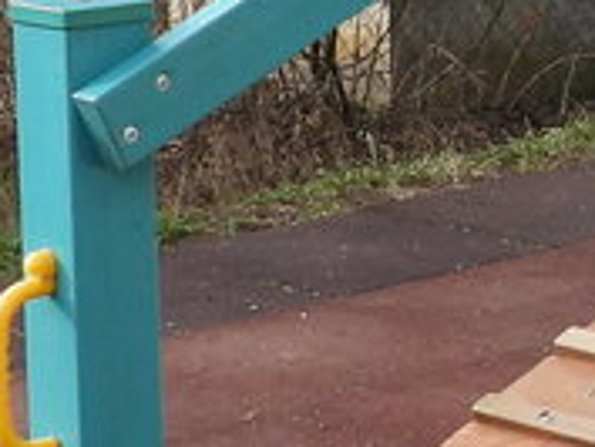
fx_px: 3732
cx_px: 1126
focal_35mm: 217
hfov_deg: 8.7
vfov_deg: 6.8
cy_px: -3
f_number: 3.2
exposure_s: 1/640
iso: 100
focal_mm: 5.8
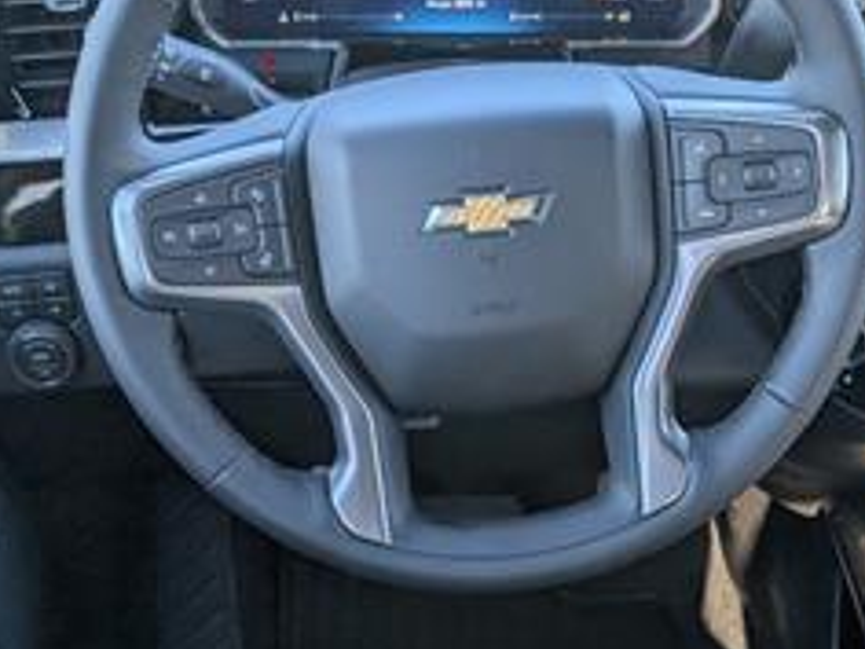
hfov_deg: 29.8
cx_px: 509
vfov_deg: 22.2
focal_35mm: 65
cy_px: 550
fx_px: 1624
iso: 40
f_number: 1.68
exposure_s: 1/192
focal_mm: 6.9
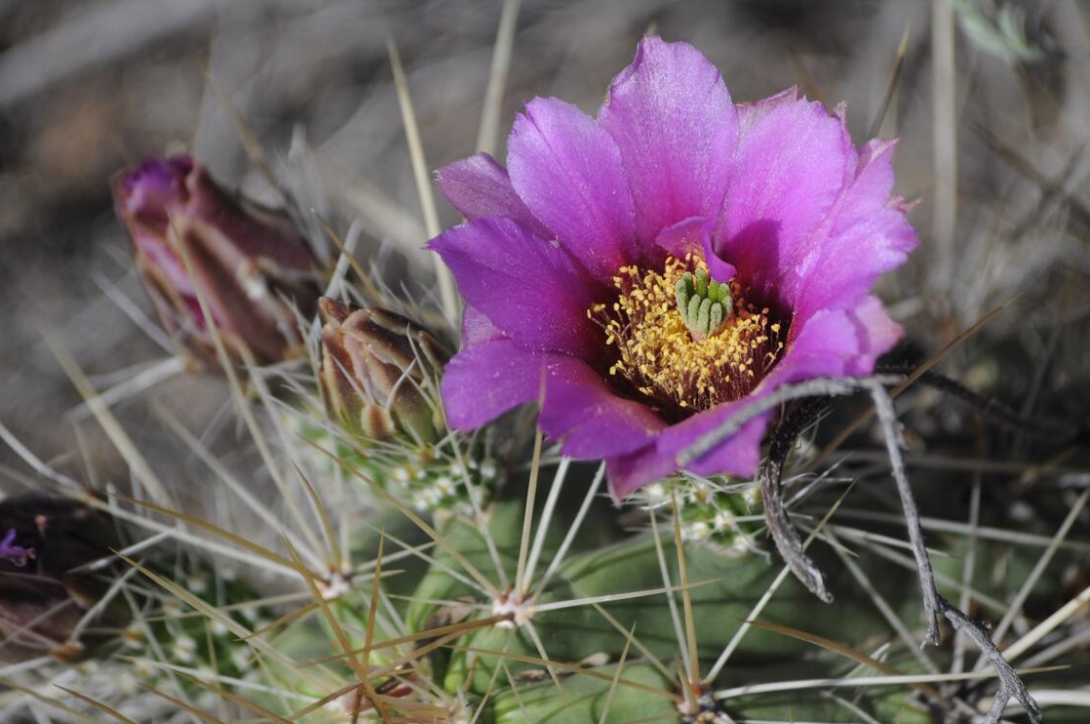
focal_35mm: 350
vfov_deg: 3.9
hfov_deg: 5.9
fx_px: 10570
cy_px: 307
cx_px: 592
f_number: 4.8
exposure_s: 1/500
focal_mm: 195
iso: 200
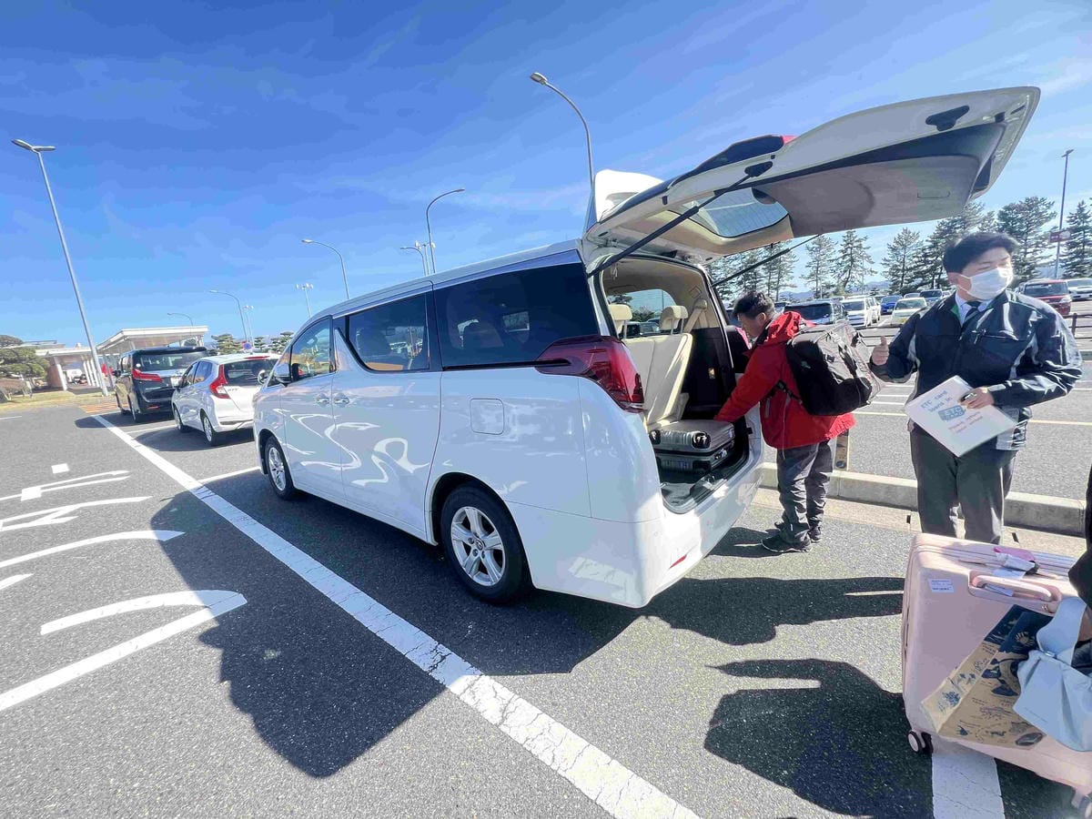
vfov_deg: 89.9
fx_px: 410
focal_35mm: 13
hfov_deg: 106.2
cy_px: 410
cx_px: 546
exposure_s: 1/283
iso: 32
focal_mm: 1.57
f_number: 1.8
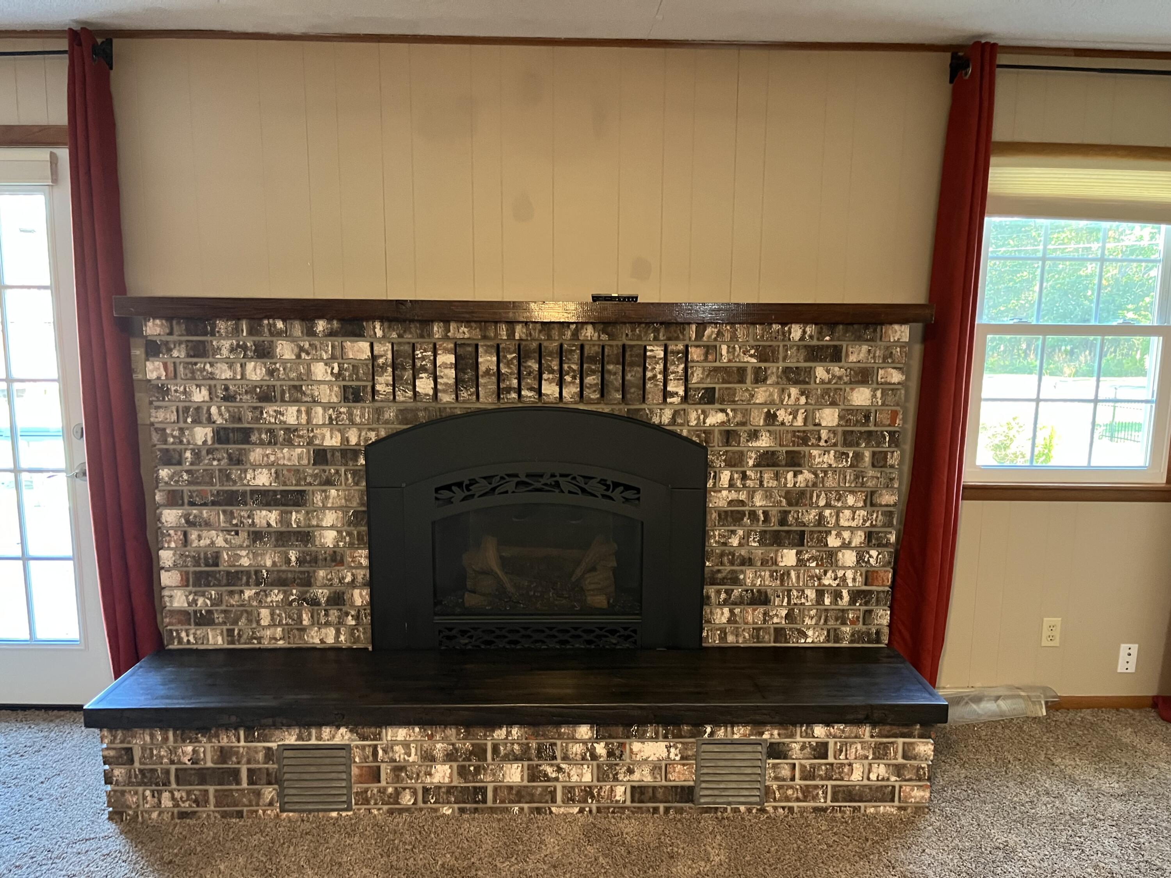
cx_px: 586
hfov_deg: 67.3
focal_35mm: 26
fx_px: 880
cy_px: 439
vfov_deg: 53.1
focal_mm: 5.1
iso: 500
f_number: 1.6
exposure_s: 1/40
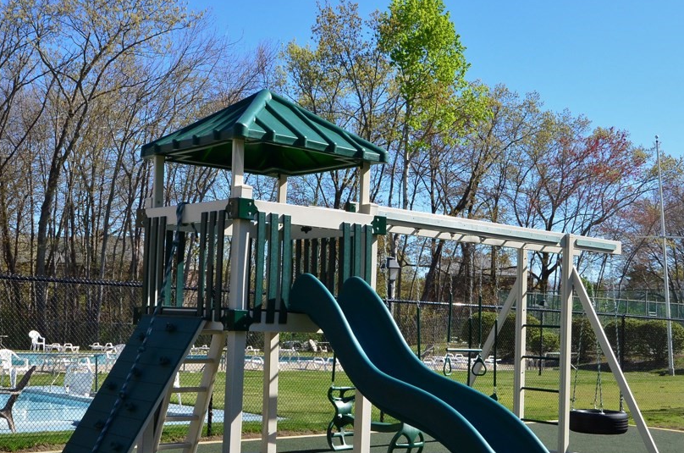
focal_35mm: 52
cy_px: 287
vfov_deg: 25.8
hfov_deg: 38.3
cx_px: 329
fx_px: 986
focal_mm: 20
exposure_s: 1/500
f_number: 11
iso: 800
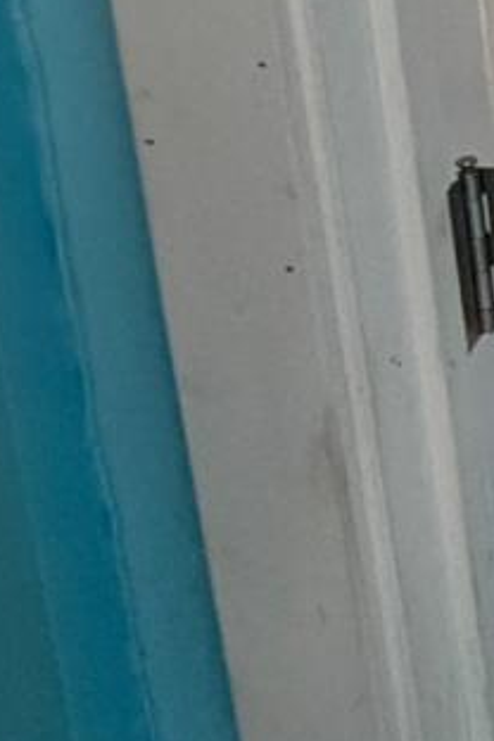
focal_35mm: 70
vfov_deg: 25.8
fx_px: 1441
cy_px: -148
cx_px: 1148
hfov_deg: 14.1
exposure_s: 1/60
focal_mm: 2.22
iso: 320
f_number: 2.2
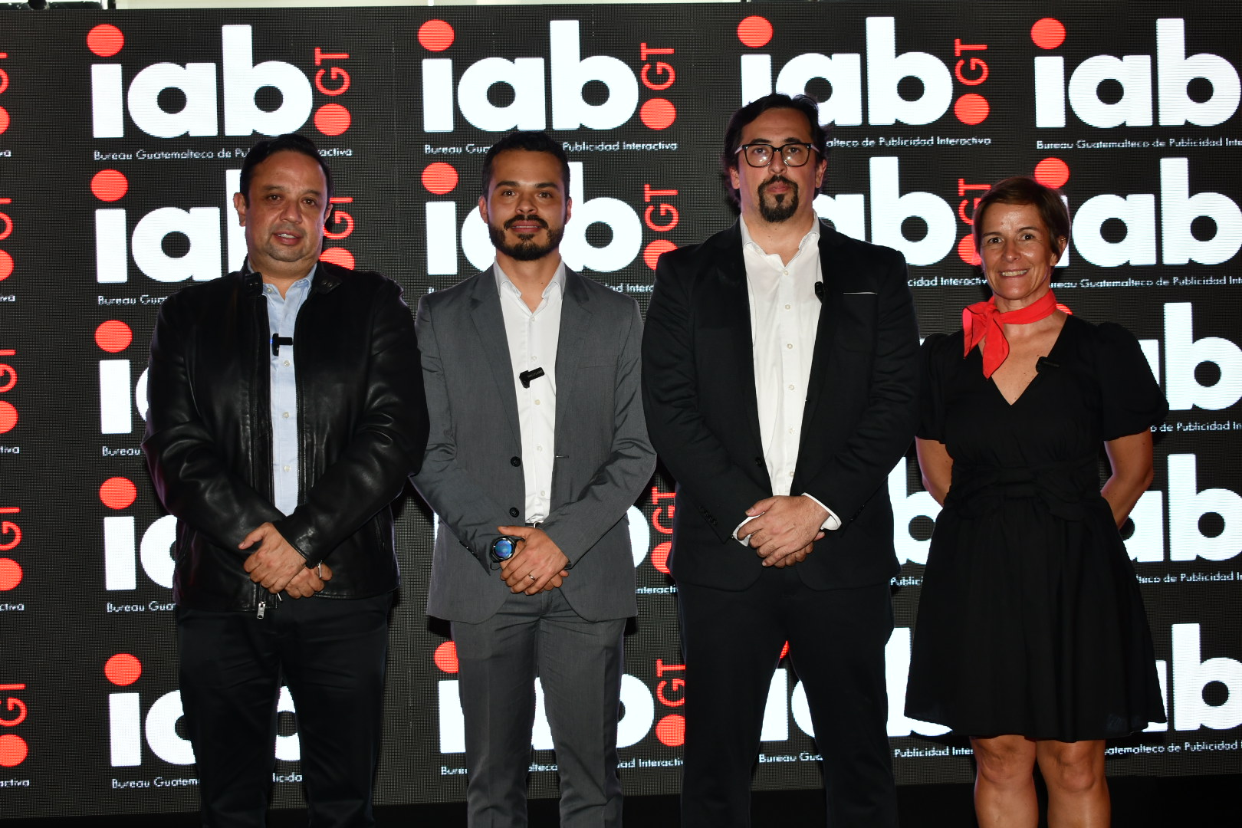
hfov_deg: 36.9
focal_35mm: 54
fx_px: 1863
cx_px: 621
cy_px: 414
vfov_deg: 25.1
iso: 320
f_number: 4.8
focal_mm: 36
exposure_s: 1/60
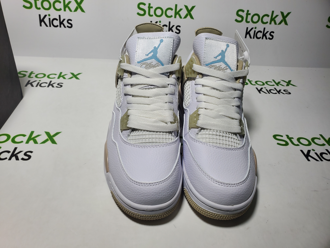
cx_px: 165
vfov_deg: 53.1
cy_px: 124
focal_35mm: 26
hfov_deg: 67.3
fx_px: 248
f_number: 2.4
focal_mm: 4.3
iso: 50
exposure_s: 1/348
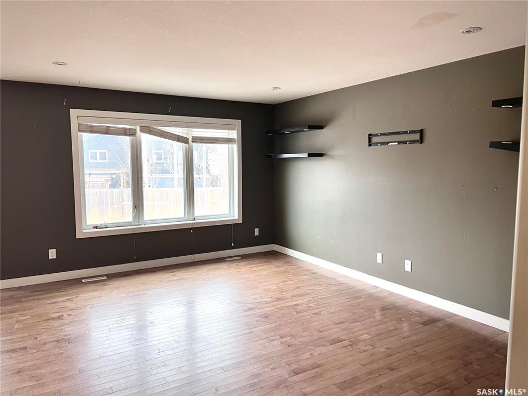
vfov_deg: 53.1
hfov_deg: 67.3
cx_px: 264
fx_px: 397
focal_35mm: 26
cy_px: 198
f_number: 1.5
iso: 80
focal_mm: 5.7
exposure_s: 1/60
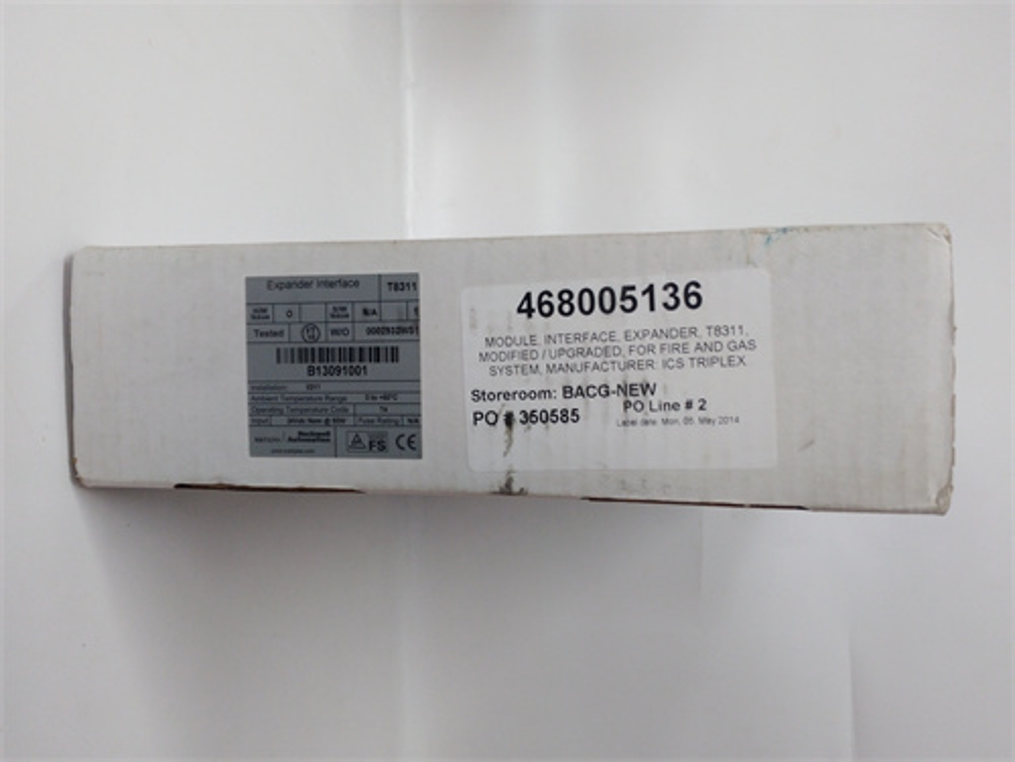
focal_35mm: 27
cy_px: 381
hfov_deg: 65.3
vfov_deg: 51.4
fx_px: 792
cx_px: 508
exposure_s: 1/33
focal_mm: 3.79
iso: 128
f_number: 2
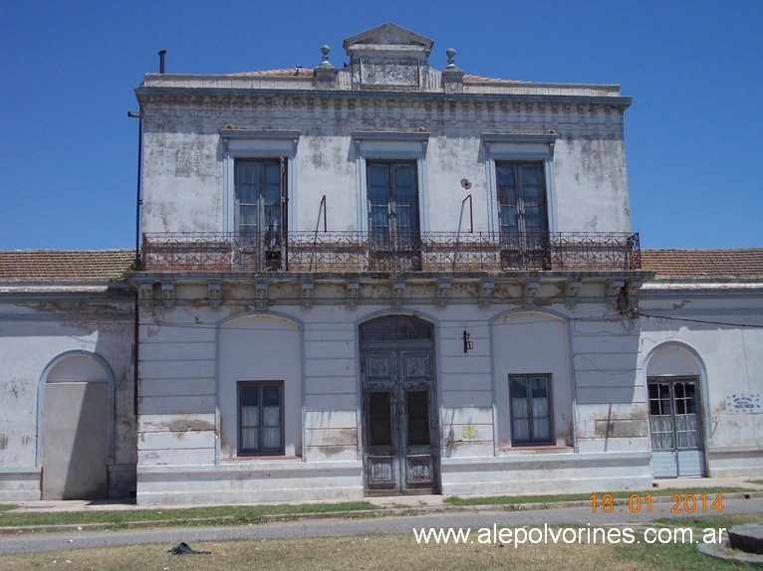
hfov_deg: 43.9
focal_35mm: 43
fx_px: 948
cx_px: 382
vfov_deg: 33.6
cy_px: 286
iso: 80
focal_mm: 6.1
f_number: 6.5
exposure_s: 1/400
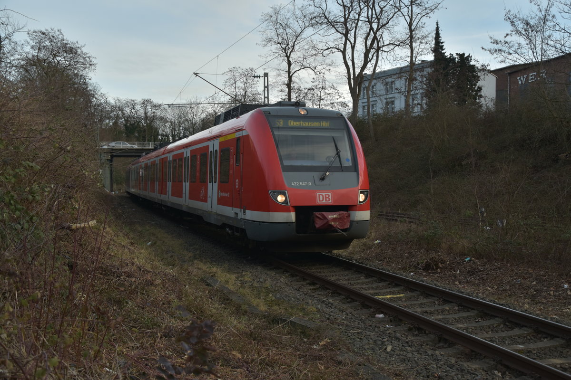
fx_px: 619
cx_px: 286
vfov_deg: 34.2
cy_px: 190
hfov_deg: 49.6
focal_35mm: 39
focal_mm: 26
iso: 125
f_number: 6.3
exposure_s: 1/320
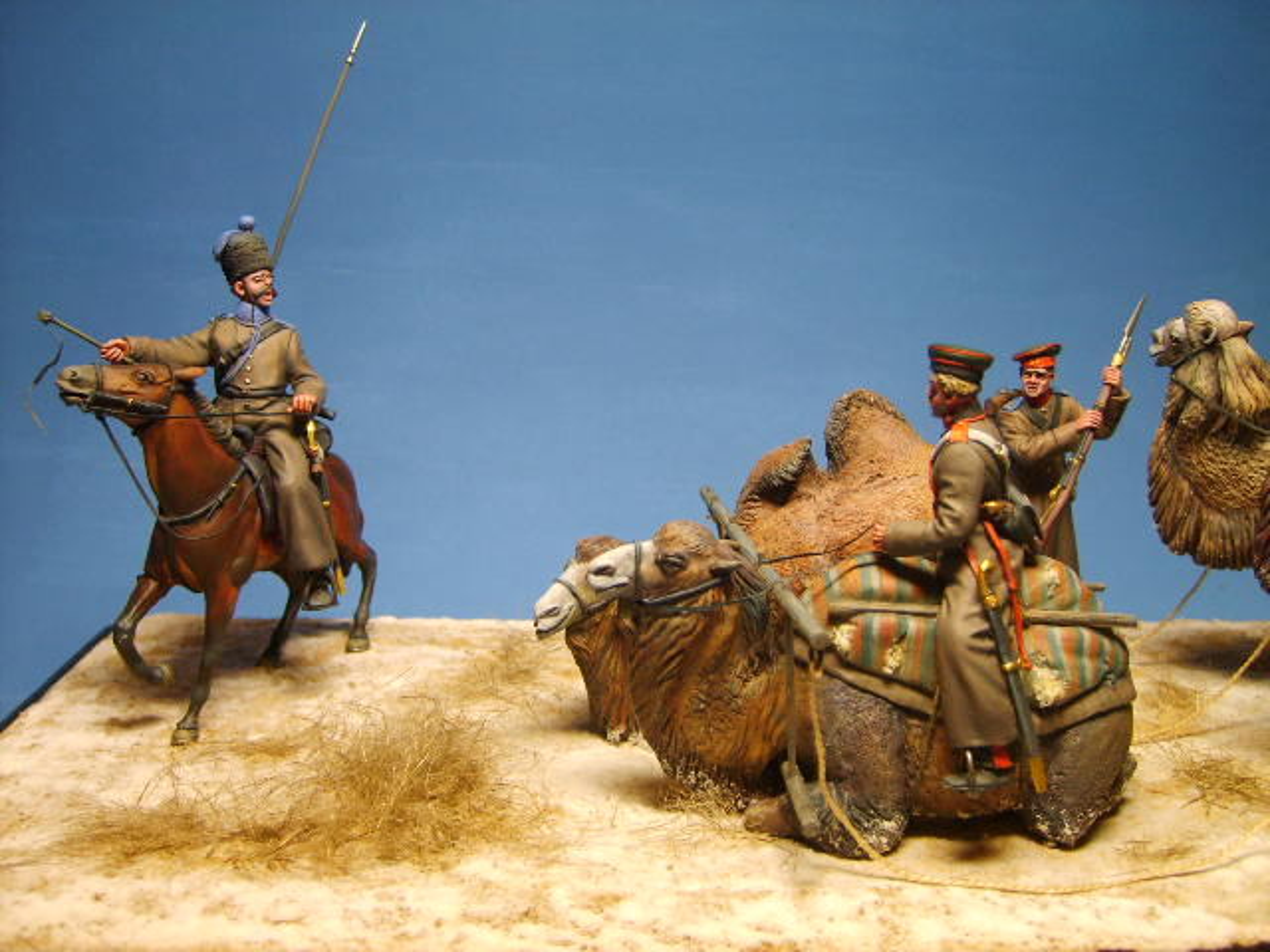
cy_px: 476
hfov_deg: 52.6
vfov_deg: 40.7
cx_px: 635
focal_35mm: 35
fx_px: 1284
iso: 96
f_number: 2.8
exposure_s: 1/30
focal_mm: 5.8
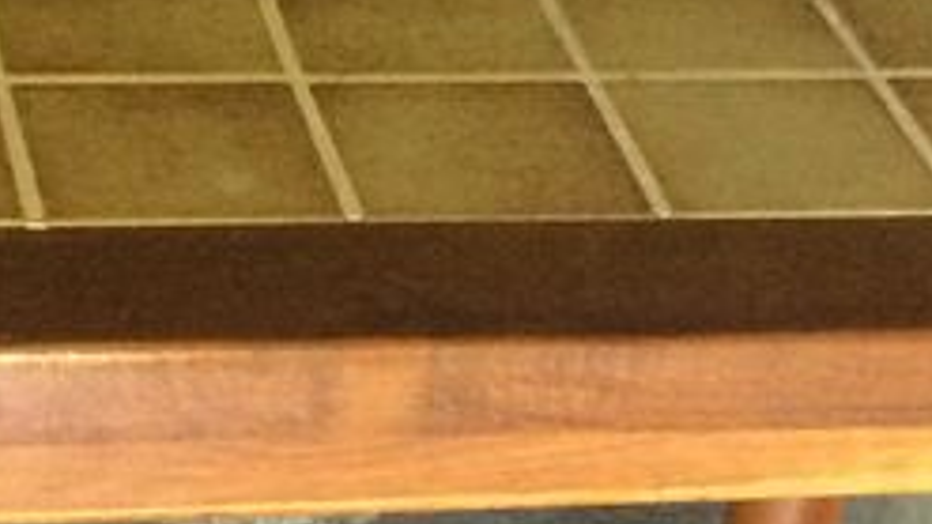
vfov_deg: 9.1
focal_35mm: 128
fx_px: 3164
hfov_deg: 16.5
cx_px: 87
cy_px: 890
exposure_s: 1/33
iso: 320
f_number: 2.2
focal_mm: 4.15
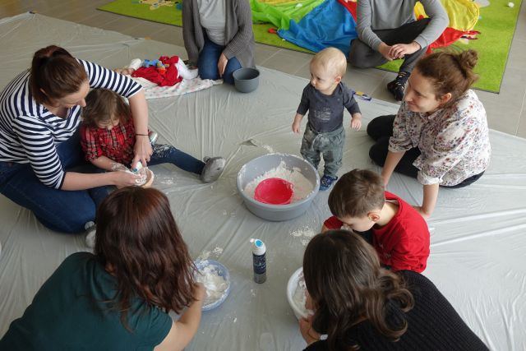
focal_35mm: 27
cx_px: 263
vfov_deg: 48.0
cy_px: 176
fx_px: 395
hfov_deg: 67.4
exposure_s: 1/80
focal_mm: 10.07
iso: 125
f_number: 2.8
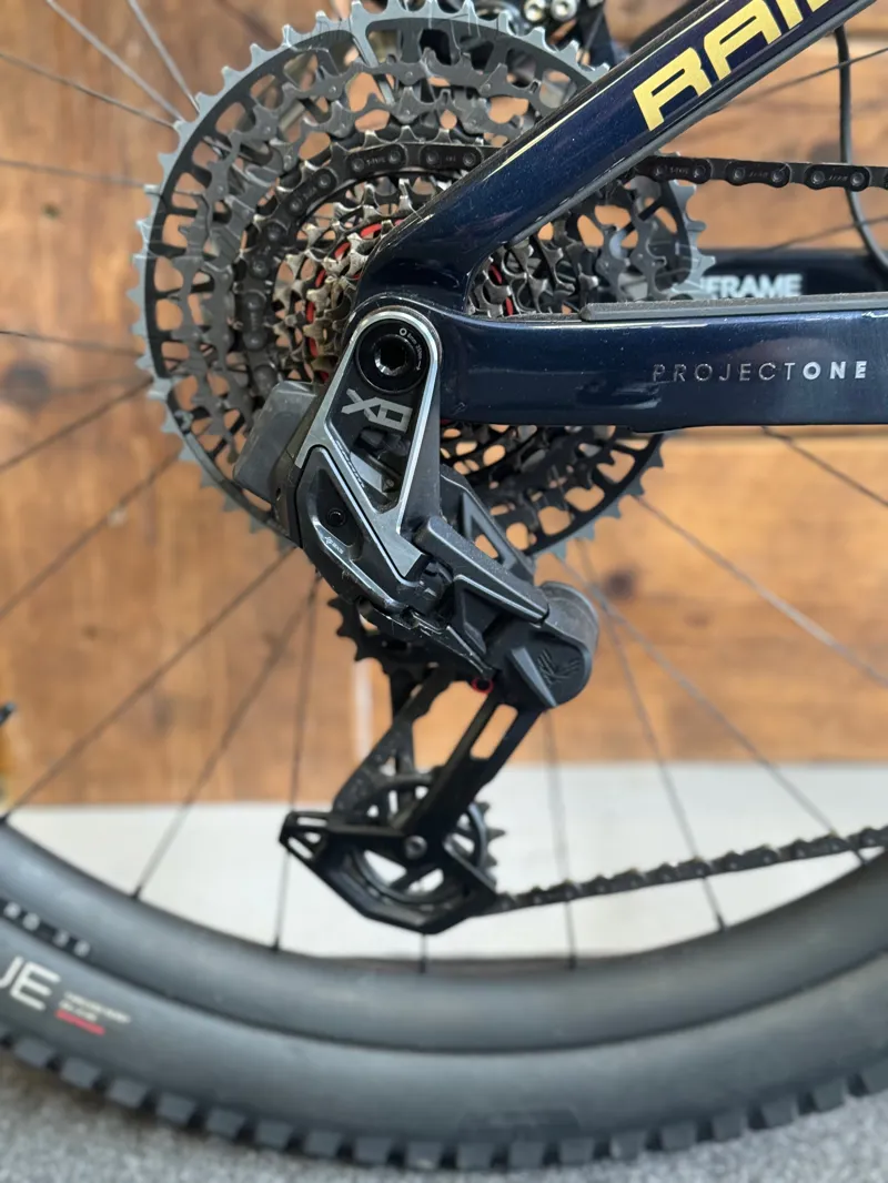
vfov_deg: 39.6
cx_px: 444
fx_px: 1641
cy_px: 592
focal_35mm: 48
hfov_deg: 30.3
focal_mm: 6.76
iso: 200
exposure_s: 1/60
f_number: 1.78
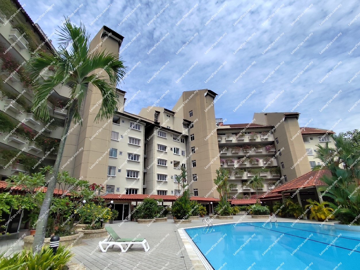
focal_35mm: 16
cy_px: 135
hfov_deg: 94.5
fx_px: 166
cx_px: 180
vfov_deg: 78.1
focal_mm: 1.65
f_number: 2.2
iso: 50
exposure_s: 1/1623
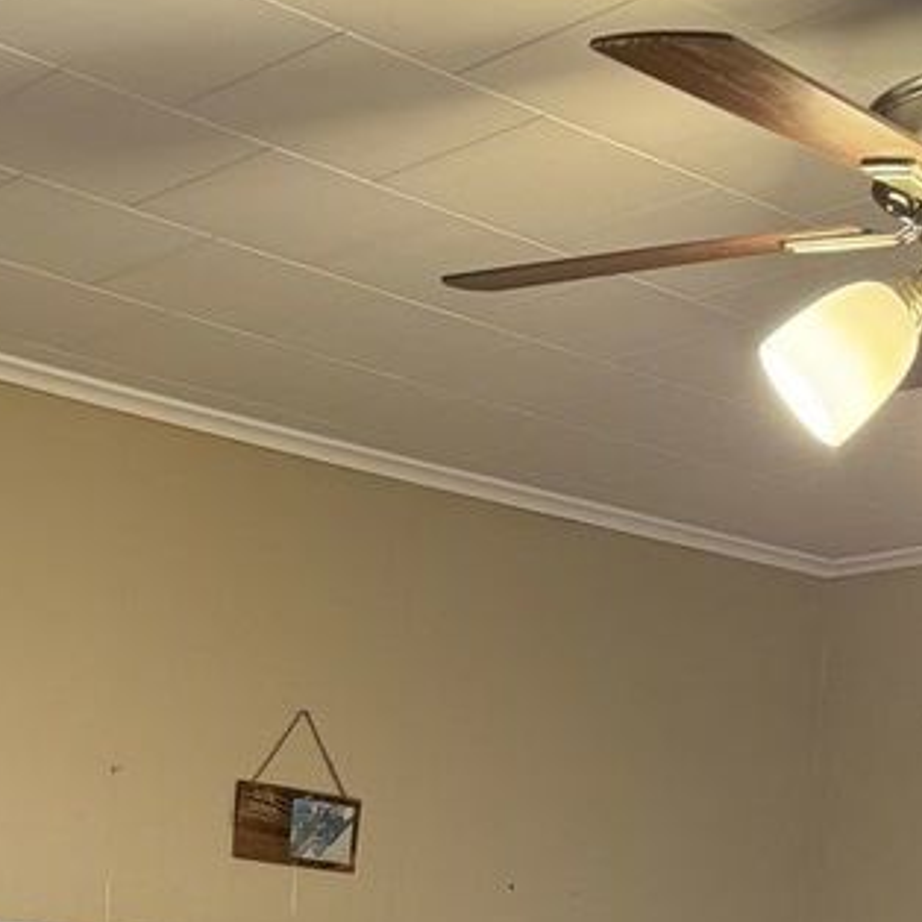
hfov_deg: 23.5
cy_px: 1351
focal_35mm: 73
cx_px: 250
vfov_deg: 20.5
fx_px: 2200
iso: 250
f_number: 1.78
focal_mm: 6.76
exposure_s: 1/60
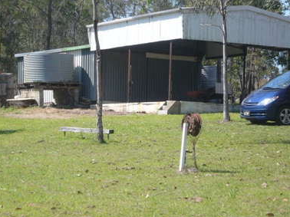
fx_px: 1013
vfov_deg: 12.2
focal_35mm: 121
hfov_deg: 16.3
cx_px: 169
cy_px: 91
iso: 100
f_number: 5.6
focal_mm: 16.8
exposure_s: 1/250
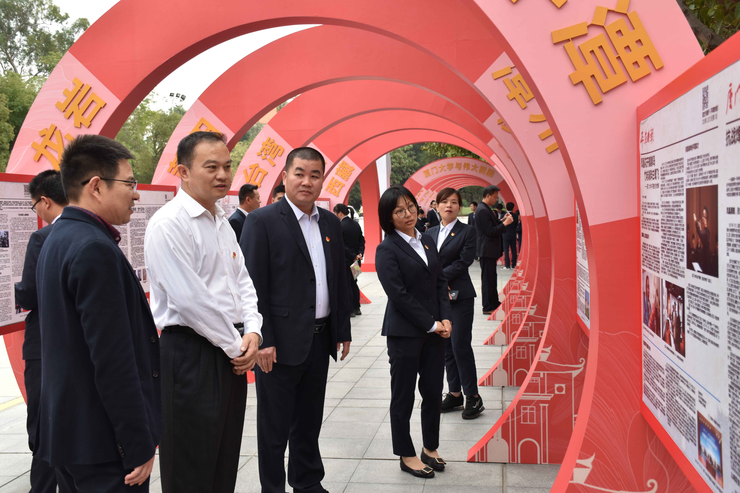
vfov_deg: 34.2
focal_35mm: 39
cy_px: 246
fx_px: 802
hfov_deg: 49.6
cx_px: 370
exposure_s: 1/160
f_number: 6.3
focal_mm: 26
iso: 400
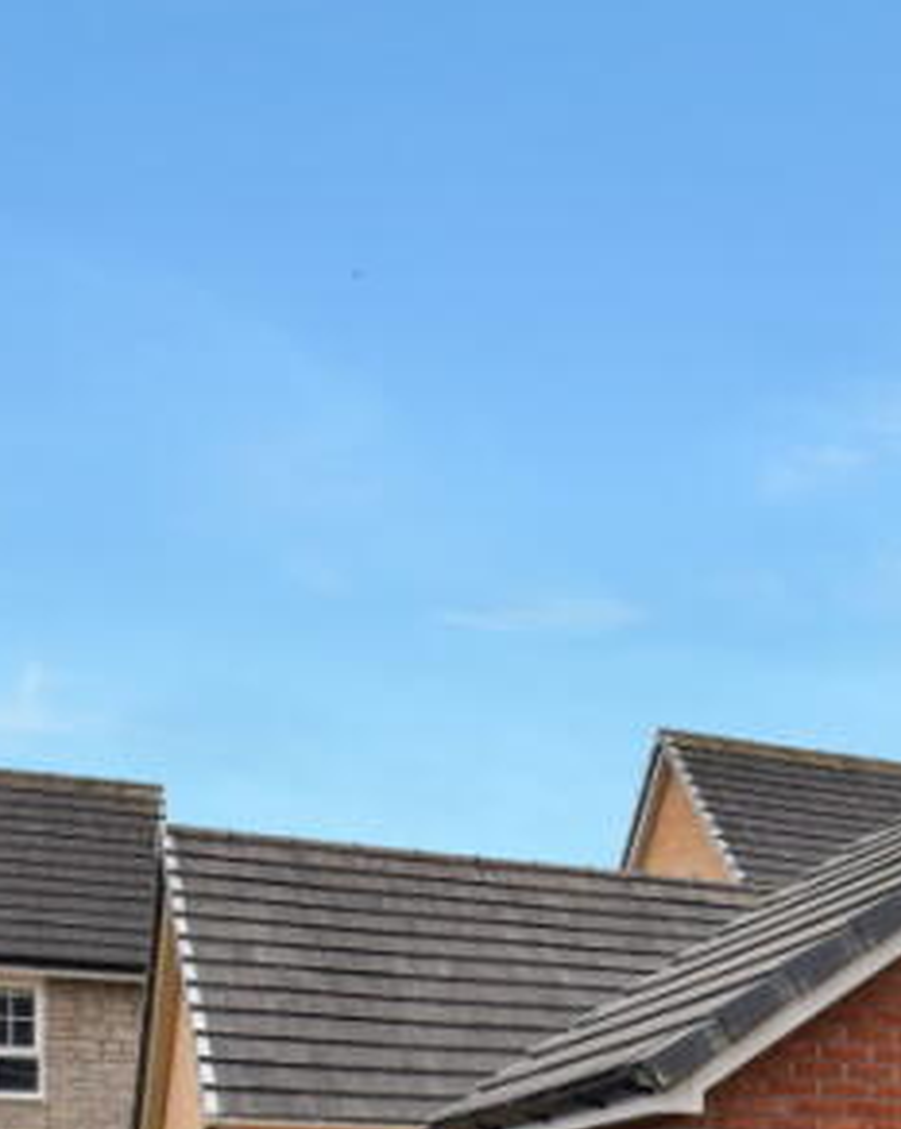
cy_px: 1208
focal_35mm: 57
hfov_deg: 24.4
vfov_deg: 30.1
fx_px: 1897
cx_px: 1063
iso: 200
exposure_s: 1/250
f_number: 8
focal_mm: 11.5
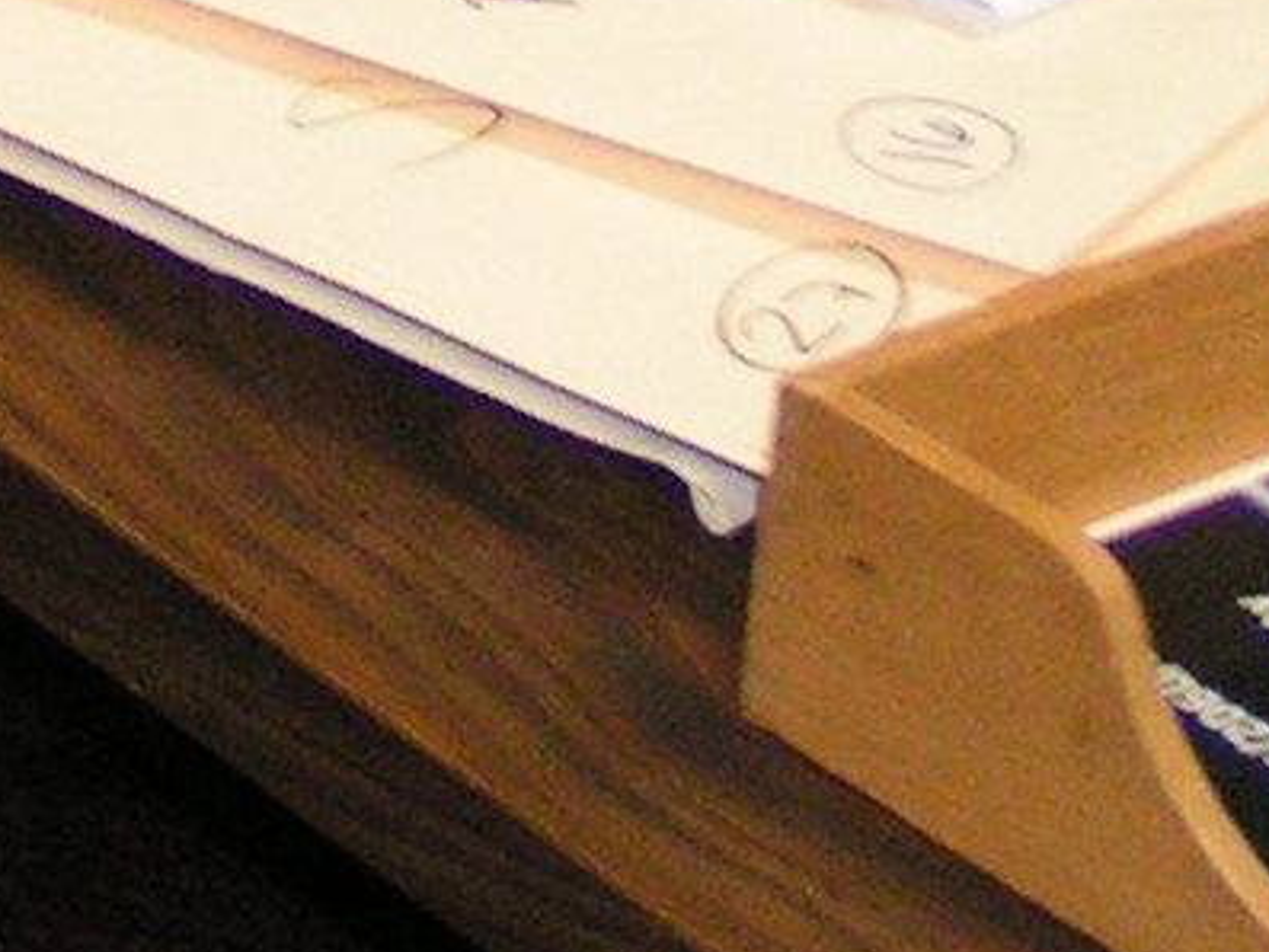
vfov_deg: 7.2
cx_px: -377
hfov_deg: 9.9
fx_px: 7187
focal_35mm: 196
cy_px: -1121
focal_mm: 5.8
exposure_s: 1/40
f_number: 2.8
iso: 200
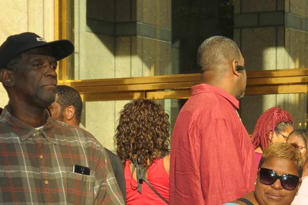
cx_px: 383
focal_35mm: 171
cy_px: 285
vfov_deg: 7.9
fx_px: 1461
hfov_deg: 11.7
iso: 400
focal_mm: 38
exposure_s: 1/200
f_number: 11
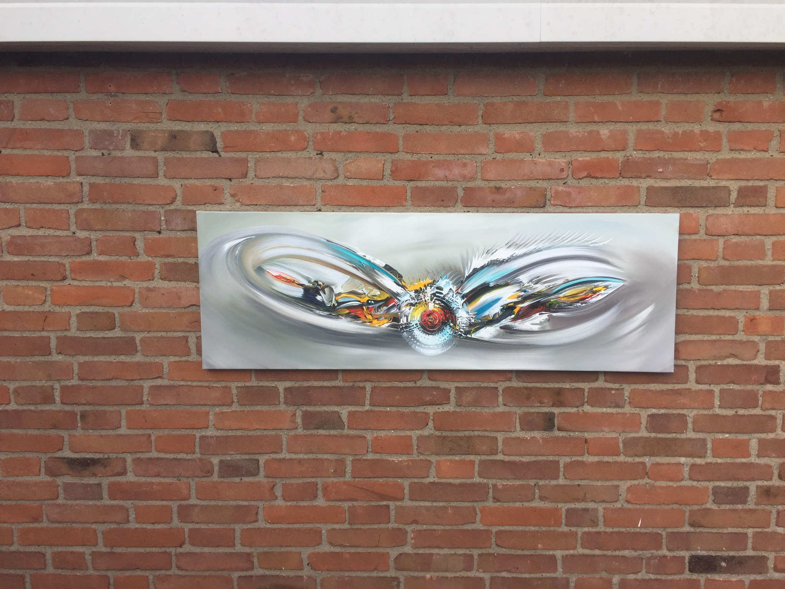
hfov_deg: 61.7
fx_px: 658
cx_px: 392
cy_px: 294
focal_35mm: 29
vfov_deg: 48.2
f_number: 2.2
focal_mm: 4.15
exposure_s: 1/527
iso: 32
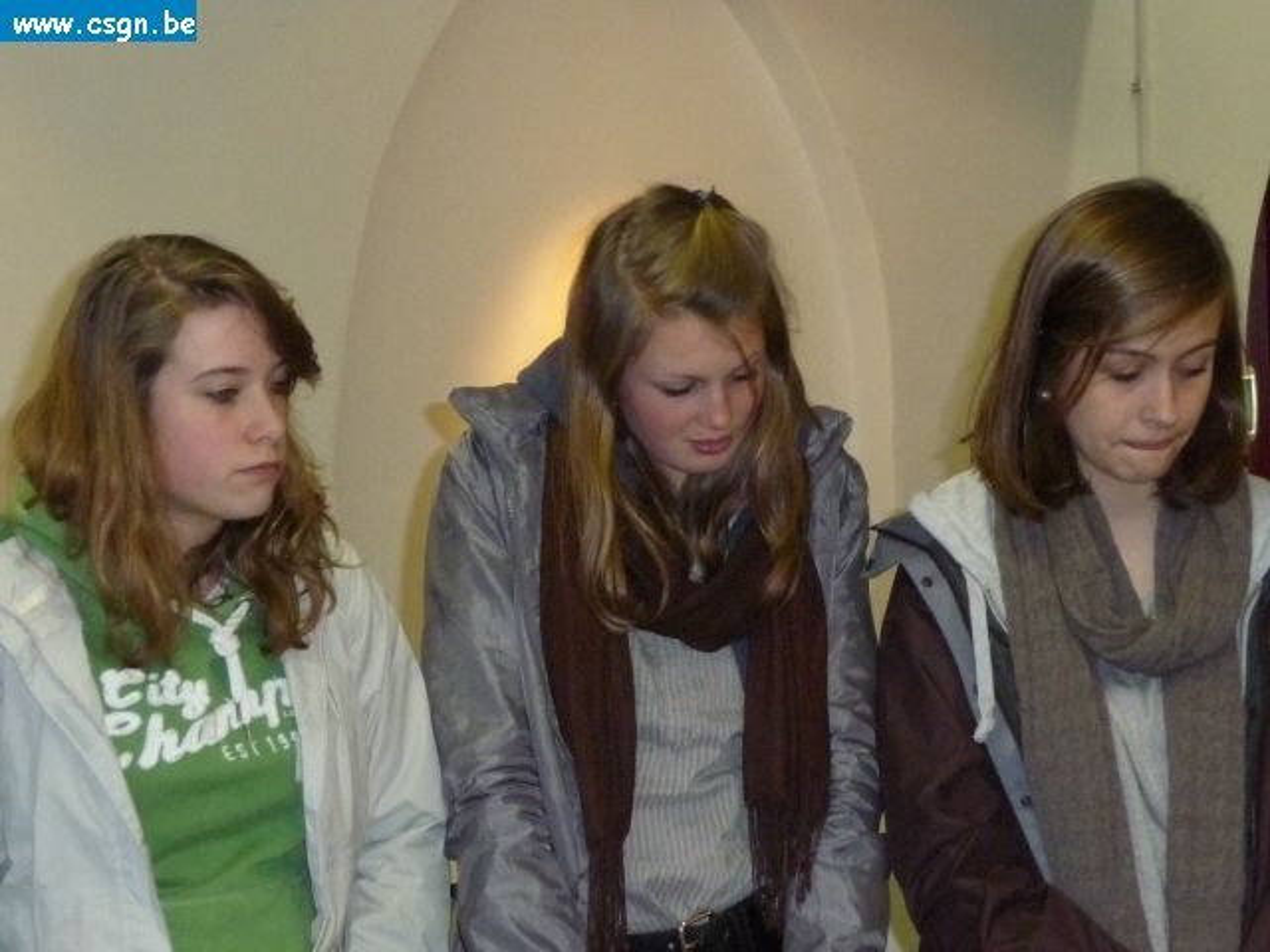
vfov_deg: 13.0
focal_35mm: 114
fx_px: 4182
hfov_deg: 17.3
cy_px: 476
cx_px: 635
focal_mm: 14.2
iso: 640
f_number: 4.7
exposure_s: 1/40
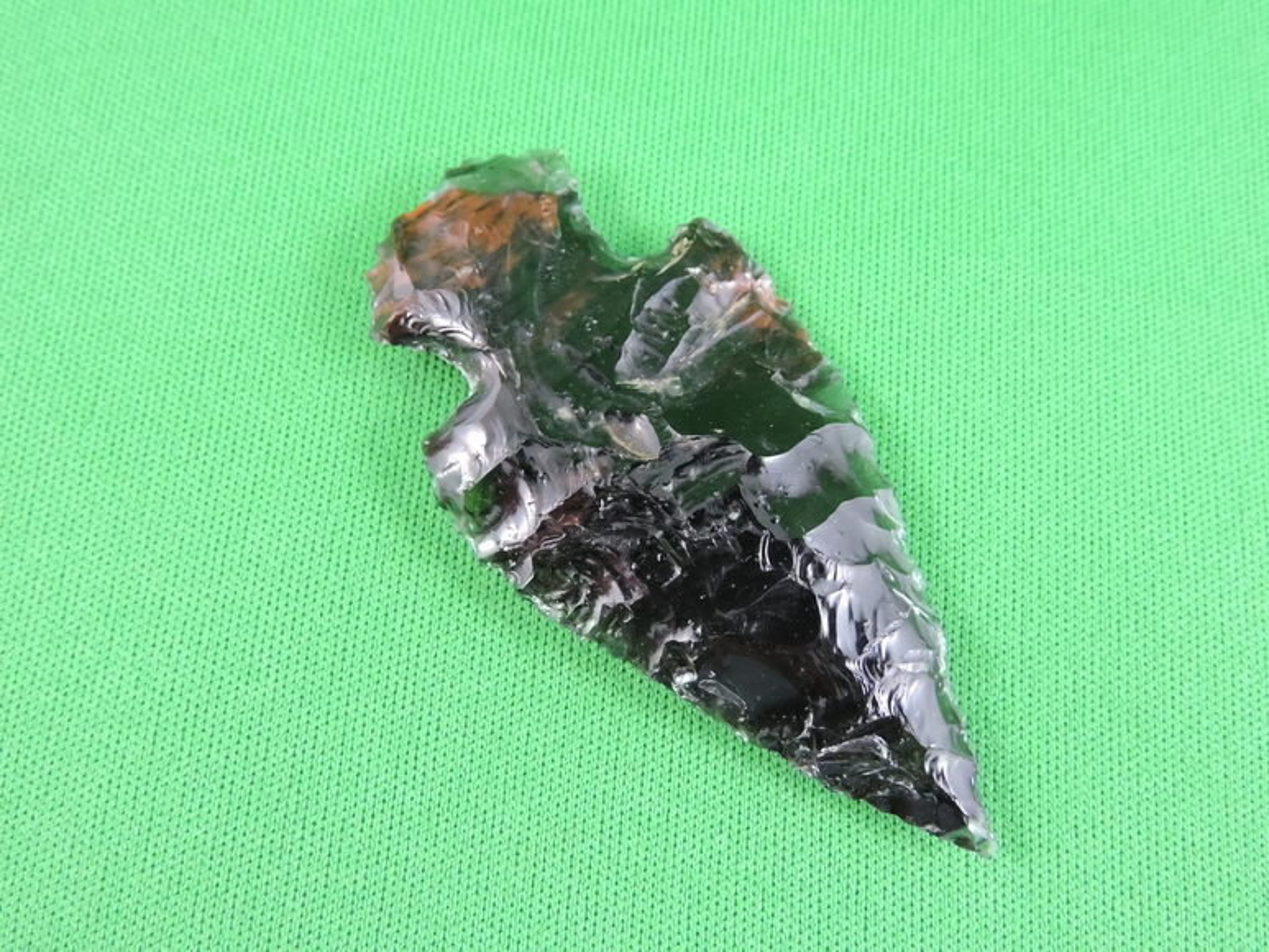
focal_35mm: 35
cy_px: 476
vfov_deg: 40.7
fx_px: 1283
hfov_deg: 52.6
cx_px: 634
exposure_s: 1/60
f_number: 3.8
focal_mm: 6.3
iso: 800
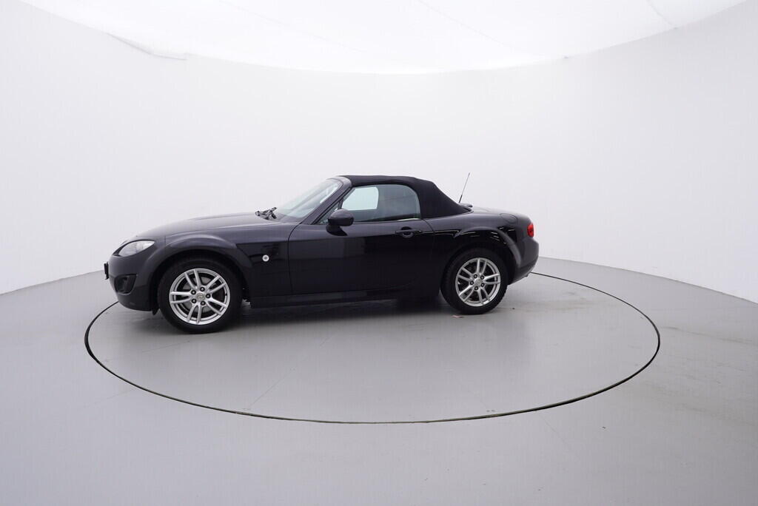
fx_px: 474
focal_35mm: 22
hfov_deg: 77.3
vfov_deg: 56.2
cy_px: 253
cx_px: 379
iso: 200
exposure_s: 1/80
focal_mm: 15
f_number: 5
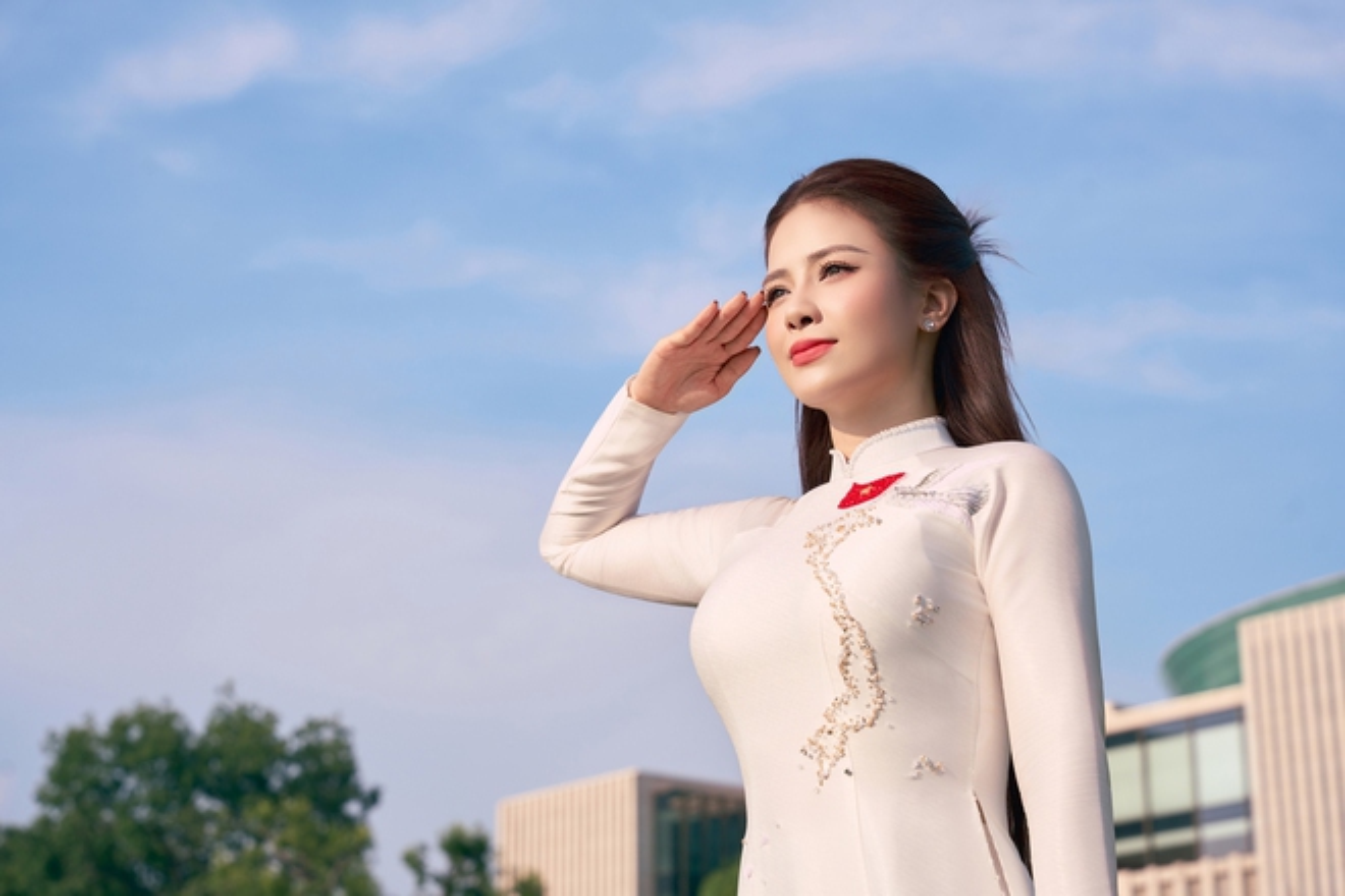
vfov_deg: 19.5
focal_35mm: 70
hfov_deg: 28.8
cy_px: 448
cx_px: 672
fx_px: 2615
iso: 160
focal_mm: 70
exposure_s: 1/800
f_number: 5.6
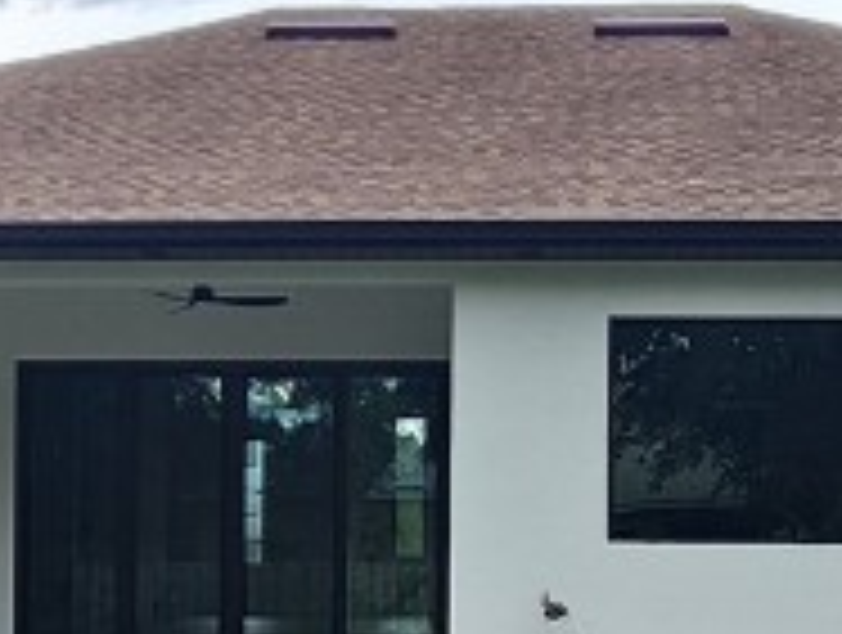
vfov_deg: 20.4
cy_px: 567
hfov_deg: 27.3
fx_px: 1730
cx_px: 387
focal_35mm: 71
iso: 50
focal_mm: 2.2
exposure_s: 1/135
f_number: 2.2
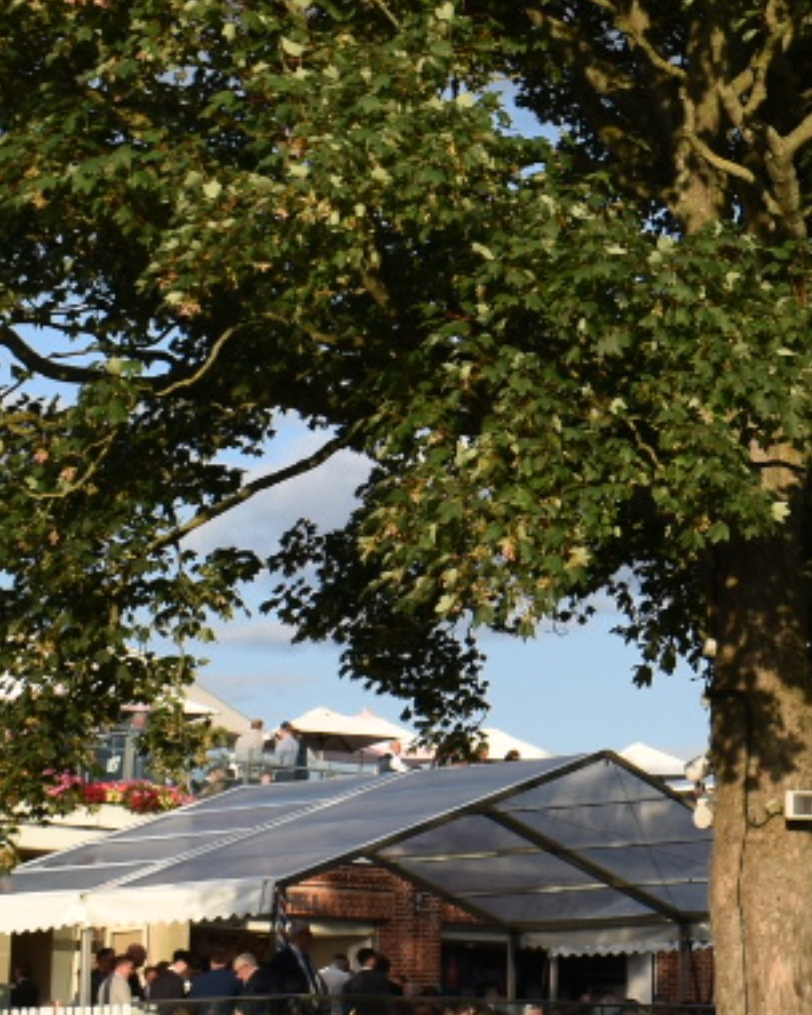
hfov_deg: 13.5
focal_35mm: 108
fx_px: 3244
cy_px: 350
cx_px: 1205
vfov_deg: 17.7
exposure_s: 1/200
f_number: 7.1
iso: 100
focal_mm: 18
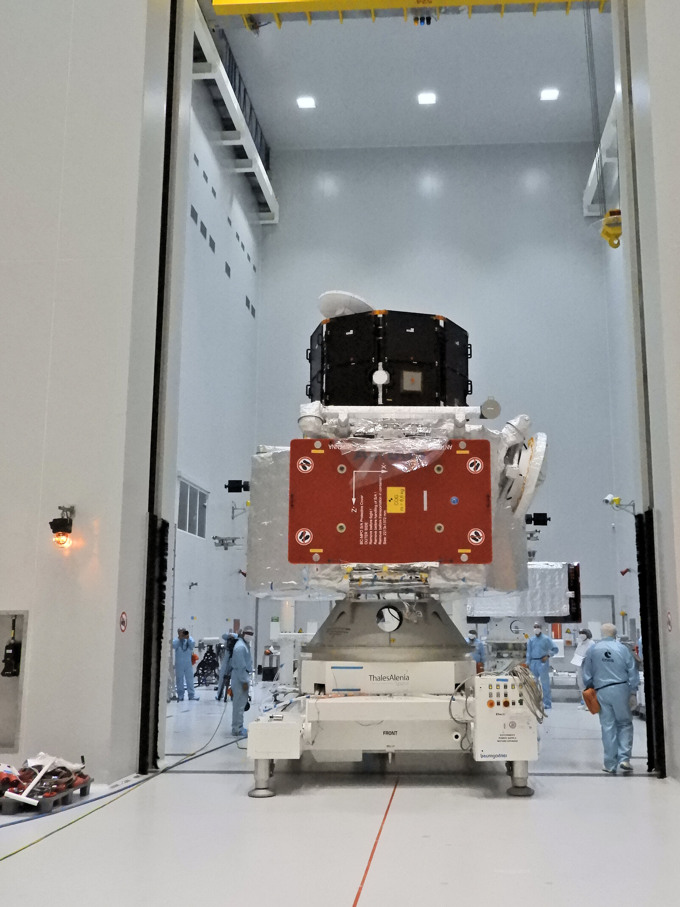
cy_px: 449
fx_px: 943
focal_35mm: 36
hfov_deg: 39.6
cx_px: 394
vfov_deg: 51.4
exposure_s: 1/250
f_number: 3.5
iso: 1250
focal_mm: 5.4
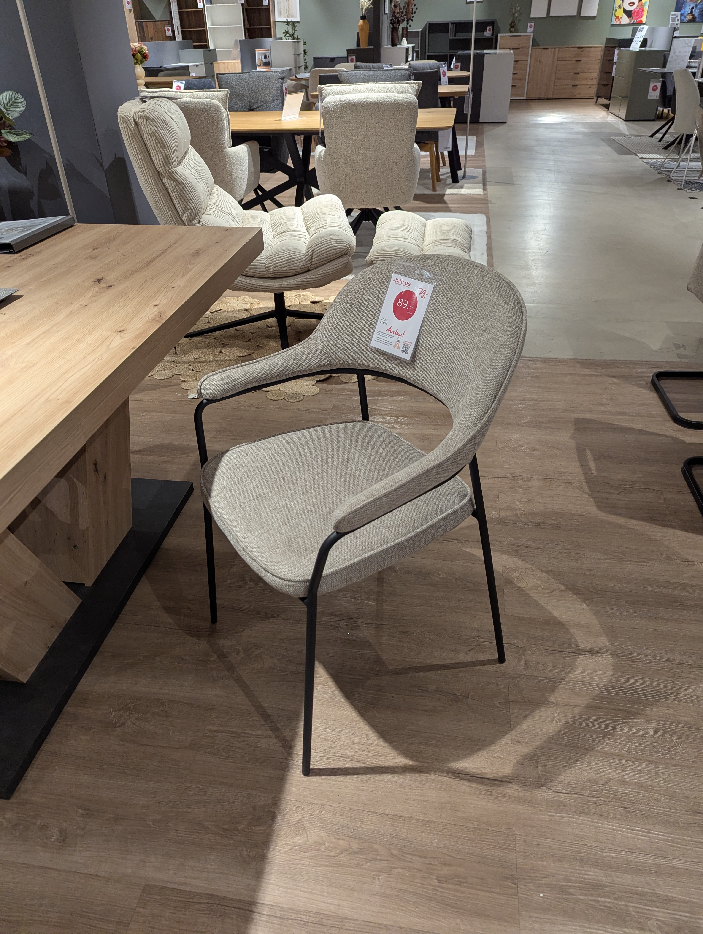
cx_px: 352
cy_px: 467
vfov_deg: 71.5
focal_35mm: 24
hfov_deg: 56.9
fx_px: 648
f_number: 1.85
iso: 636
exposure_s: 1/346
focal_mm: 6.81
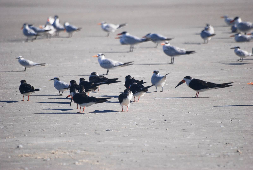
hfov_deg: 4.6
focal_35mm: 450
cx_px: 126
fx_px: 3166
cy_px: 85
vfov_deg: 3.1
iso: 400
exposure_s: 1/2000
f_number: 5.6
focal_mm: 300
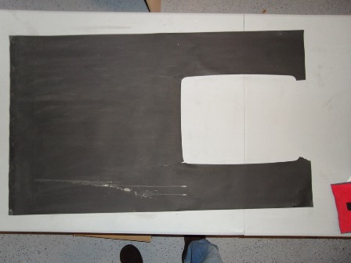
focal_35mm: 28
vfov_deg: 49.7
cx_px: 176
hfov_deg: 63.4
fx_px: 284
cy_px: 132
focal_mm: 5
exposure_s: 1/45
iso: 200
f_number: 3.4
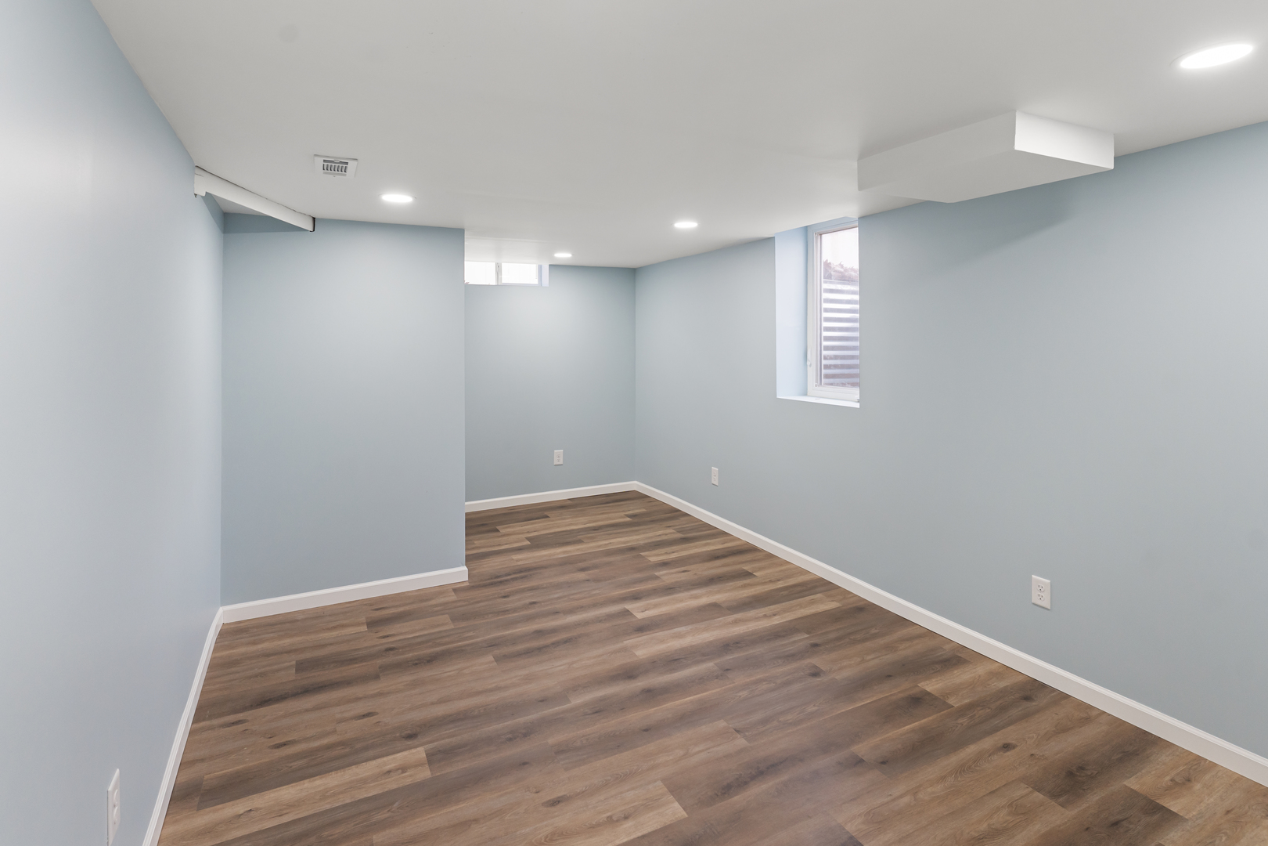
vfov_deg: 70.4
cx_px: 634
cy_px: 423
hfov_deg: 93.3
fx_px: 599
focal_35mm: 17
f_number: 5
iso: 800
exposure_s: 1/15
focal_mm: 17
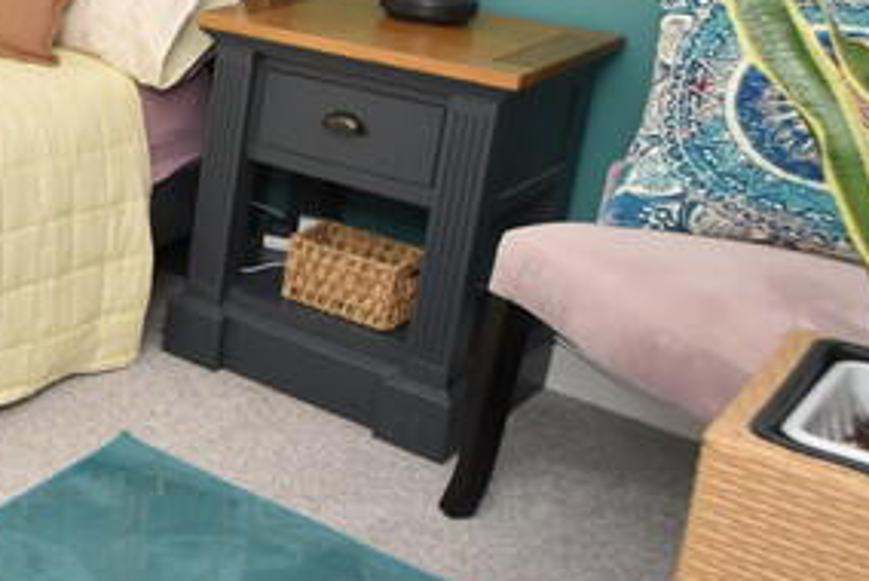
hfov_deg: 27.4
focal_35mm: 54
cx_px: -389
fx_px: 1305
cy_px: 23
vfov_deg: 24.2
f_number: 5.6
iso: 800
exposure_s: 1/125
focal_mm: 10
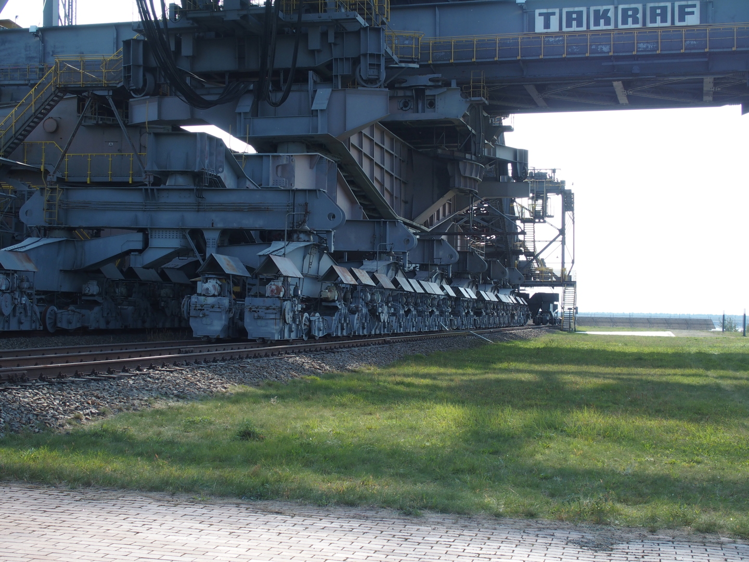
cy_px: 281
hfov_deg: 33.8
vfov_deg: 25.7
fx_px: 1233
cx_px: 374
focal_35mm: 57
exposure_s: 1/500
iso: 100
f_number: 3.5
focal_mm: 12
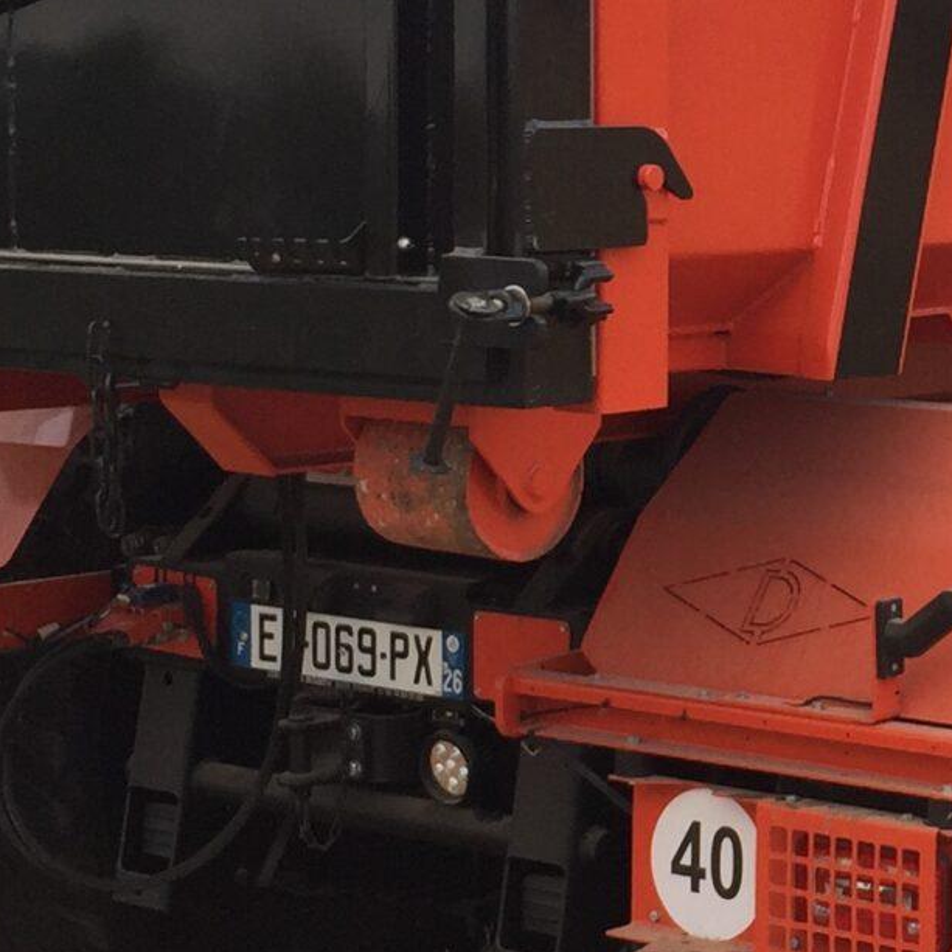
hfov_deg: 15.6
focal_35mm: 107
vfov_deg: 16.2
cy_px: 261
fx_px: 3329
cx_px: 1154
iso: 32
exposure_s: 1/608
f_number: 2.2
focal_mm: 4.15
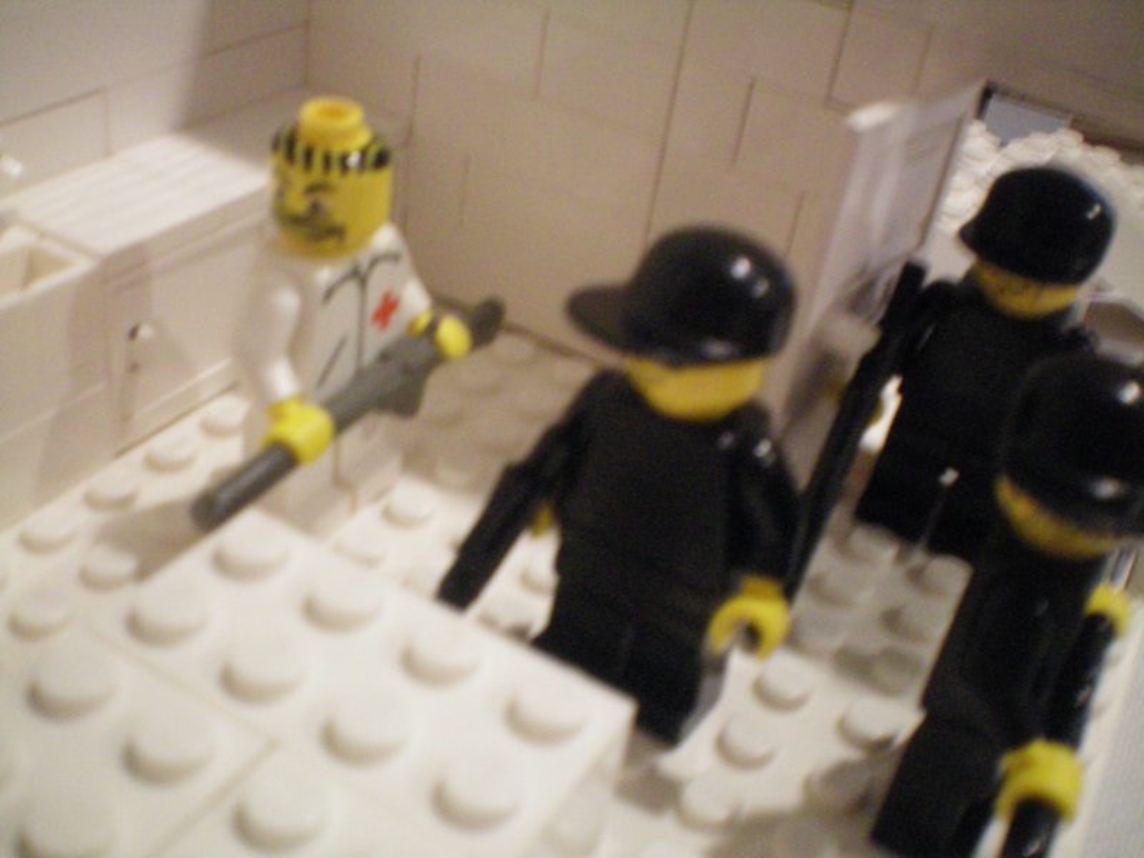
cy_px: 429
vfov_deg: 37.7
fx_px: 1256
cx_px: 572
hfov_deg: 49.0
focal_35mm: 38
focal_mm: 6.3
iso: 400
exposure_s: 1/6
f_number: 3.1
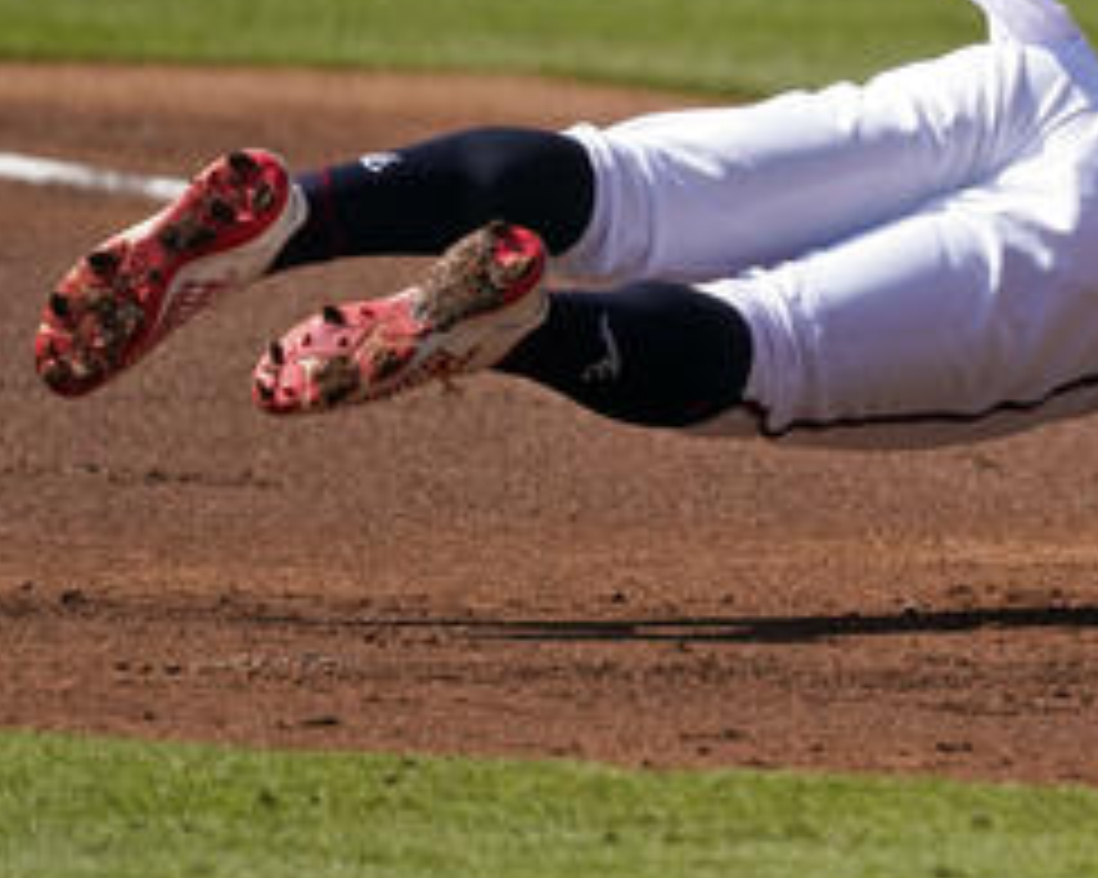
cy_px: 16
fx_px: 59997
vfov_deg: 0.8
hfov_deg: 1.0
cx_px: 1764
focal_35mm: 1847
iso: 250
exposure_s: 1/2000
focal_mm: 600
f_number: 4
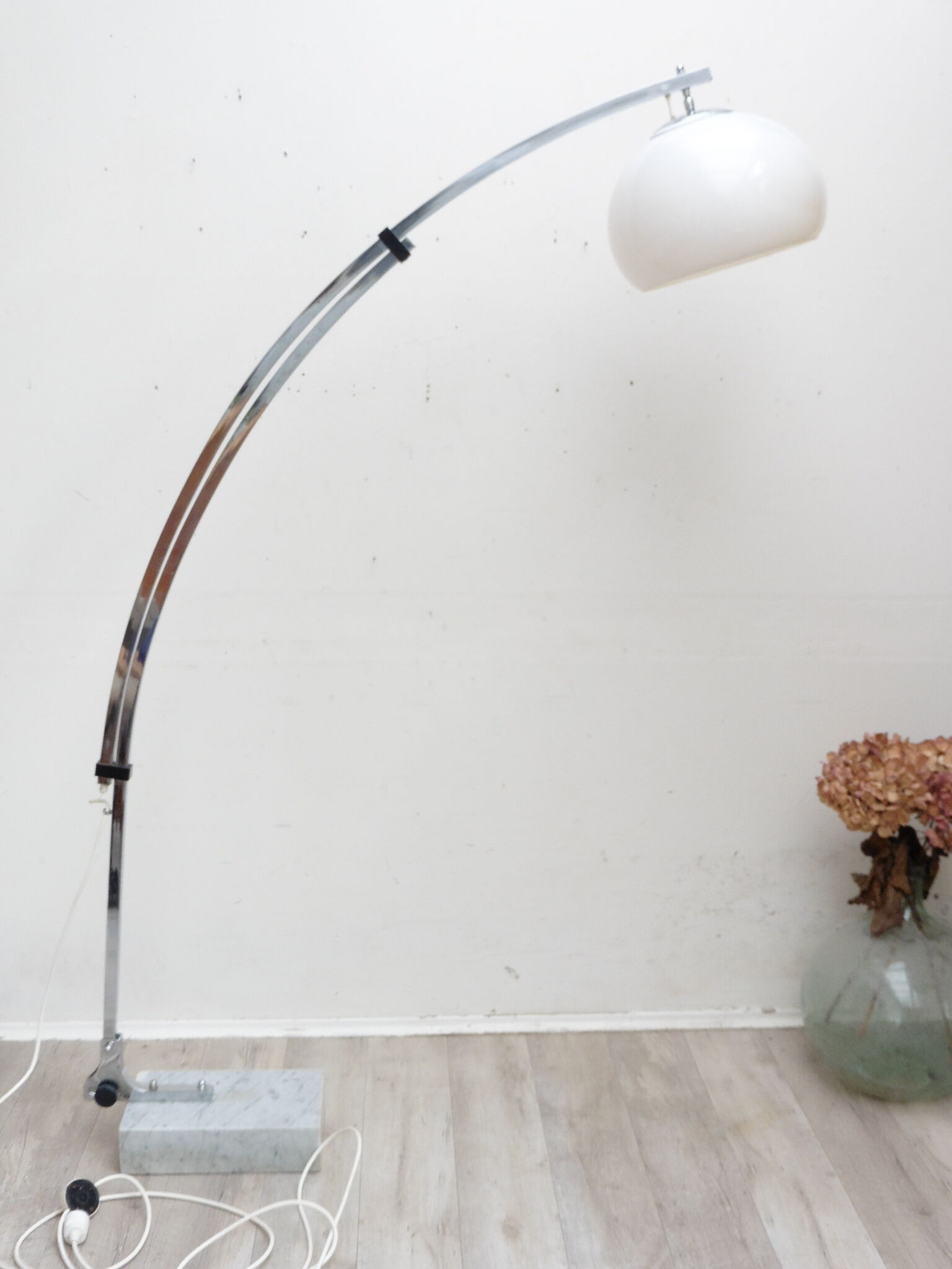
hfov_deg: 36.8
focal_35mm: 39
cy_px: 634
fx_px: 1430
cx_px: 476
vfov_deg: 47.9
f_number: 3.9
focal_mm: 6.9
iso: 125
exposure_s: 1/60
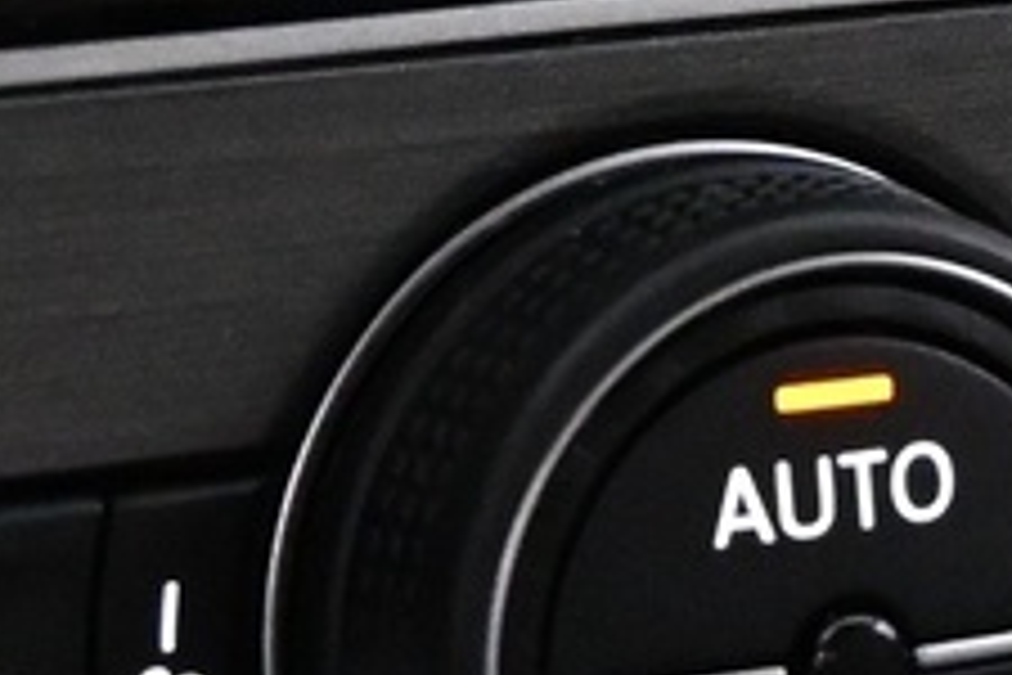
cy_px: 198
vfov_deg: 6.5
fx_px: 5925
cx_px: 189
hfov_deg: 9.7
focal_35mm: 211
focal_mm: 19.5
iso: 5600
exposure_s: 1/60
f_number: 3.8
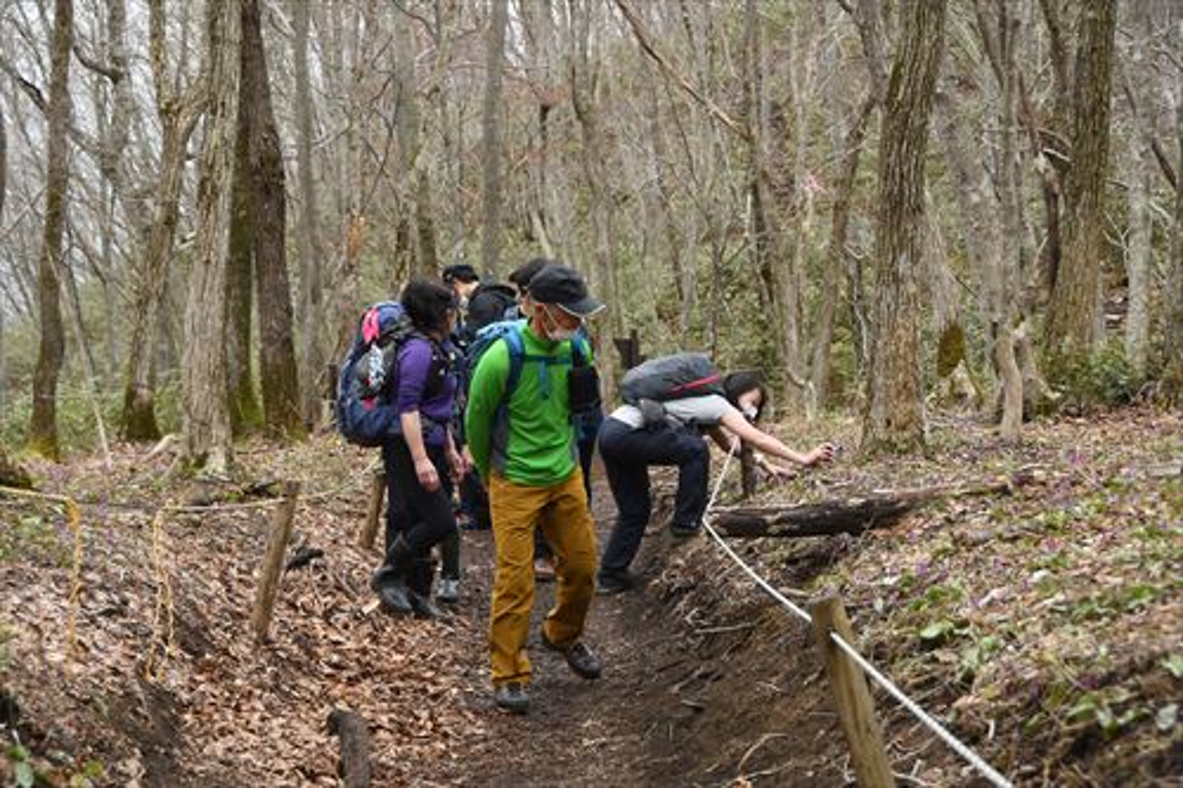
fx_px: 2365
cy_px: 394
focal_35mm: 72
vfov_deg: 18.9
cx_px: 592
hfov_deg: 28.1
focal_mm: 48
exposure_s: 1/100
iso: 100
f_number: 4.5
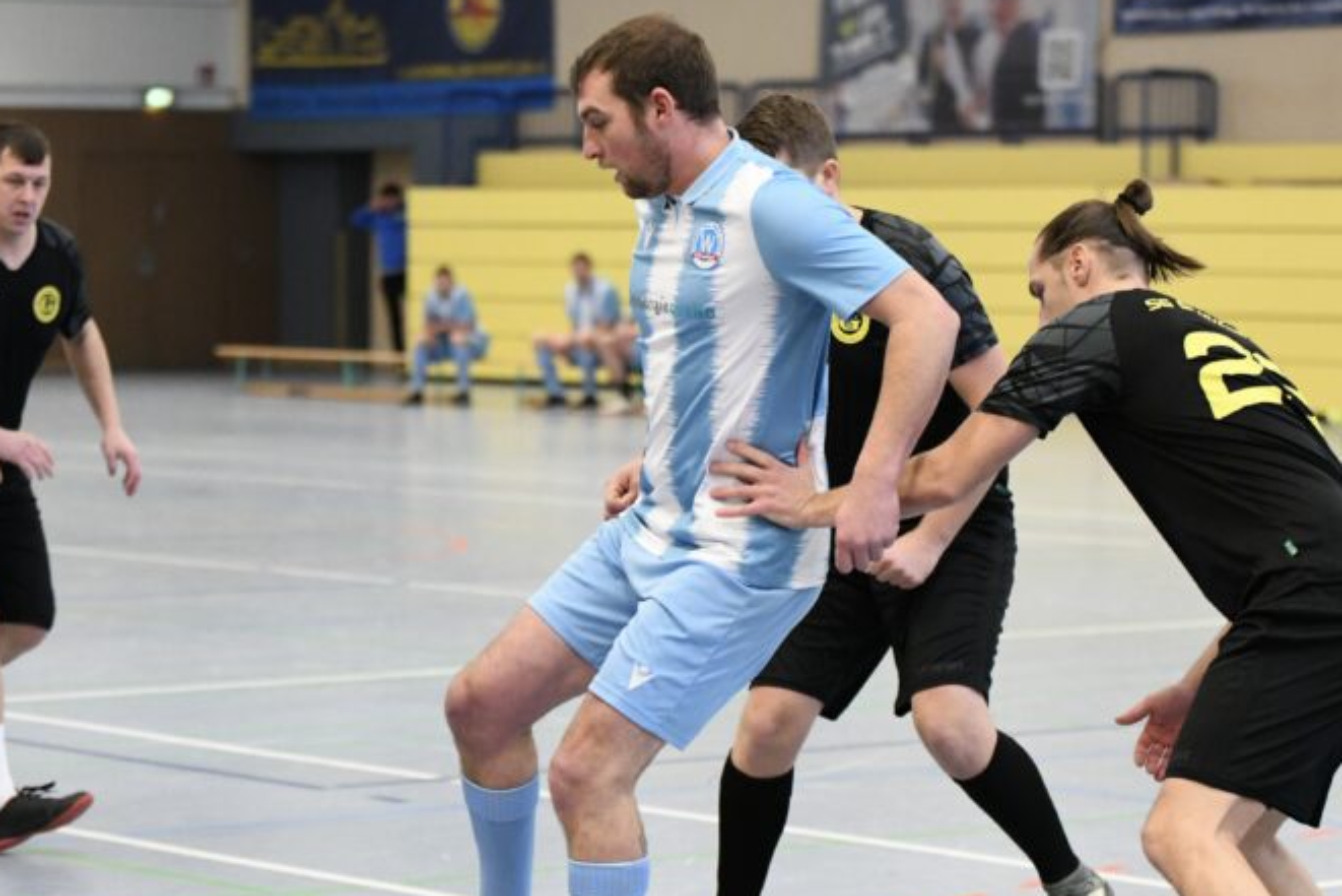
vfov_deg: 11.0
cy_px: 604
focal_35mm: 124
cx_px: 564
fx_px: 4623
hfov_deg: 16.5
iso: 5600
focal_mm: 80
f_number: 2.8
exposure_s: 1/640
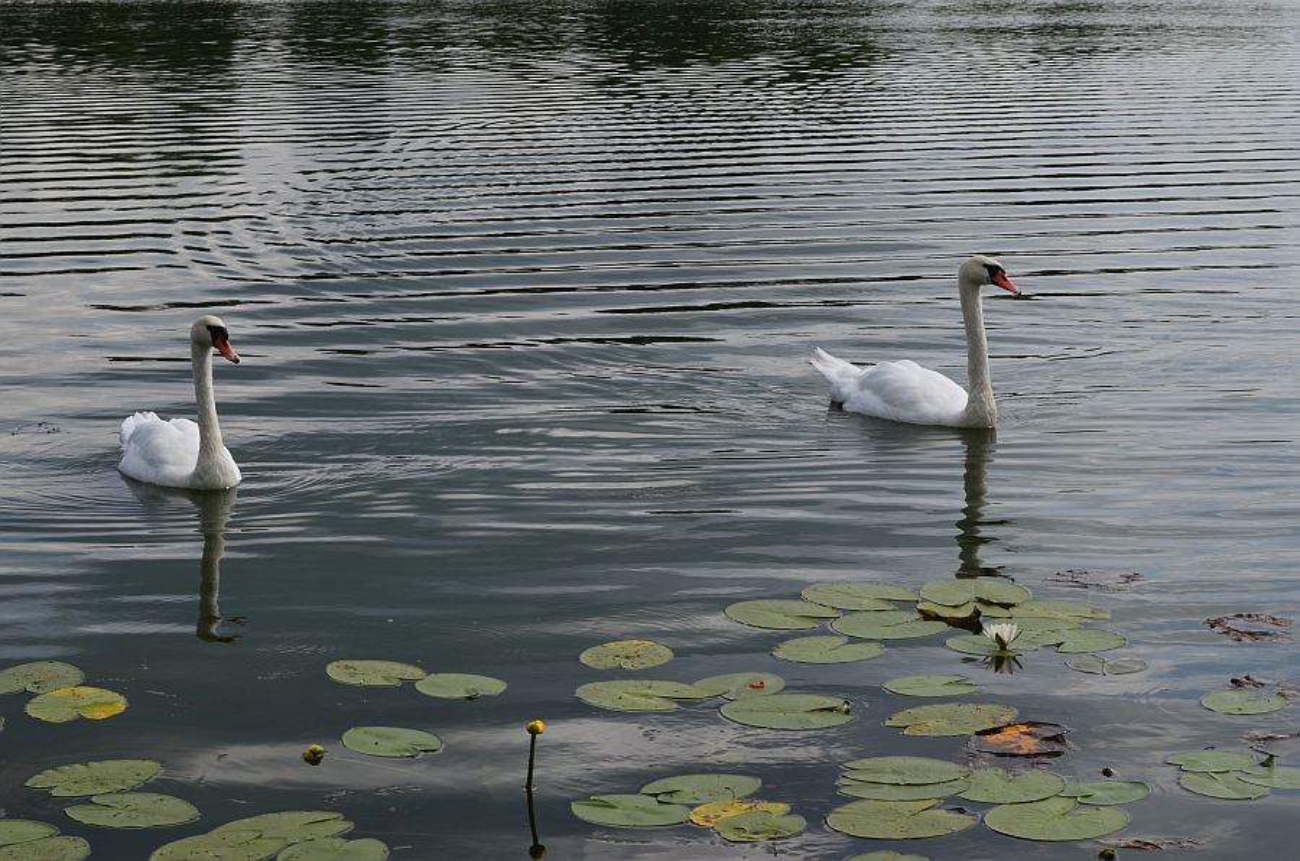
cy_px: 430
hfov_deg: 24.7
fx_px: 2973
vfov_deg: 16.5
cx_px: 650
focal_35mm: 82
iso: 100
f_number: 11
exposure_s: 1/125
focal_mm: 55
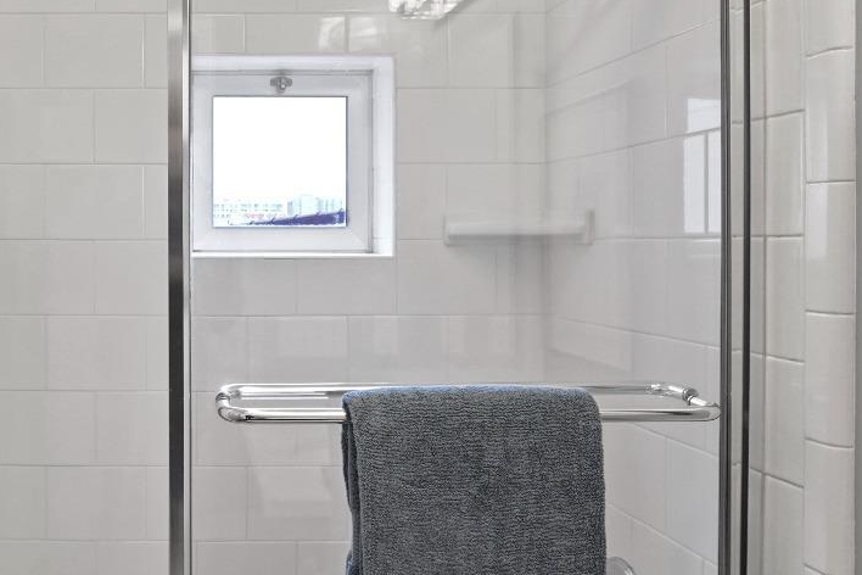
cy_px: 230
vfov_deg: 36.7
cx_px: 174
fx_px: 862
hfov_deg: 50.0
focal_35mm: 36
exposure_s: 1/13
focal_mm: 17
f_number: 6.3
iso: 1250
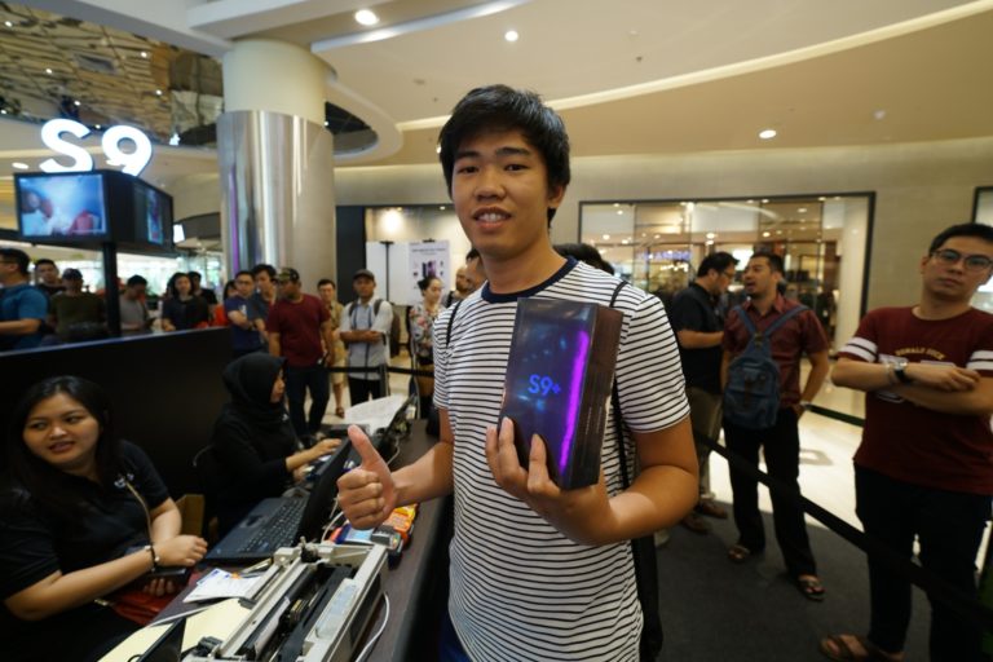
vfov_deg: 73.7
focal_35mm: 16
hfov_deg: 96.7
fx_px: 441
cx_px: 496
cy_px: 331
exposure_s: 1/30
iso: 800
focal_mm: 16
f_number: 4
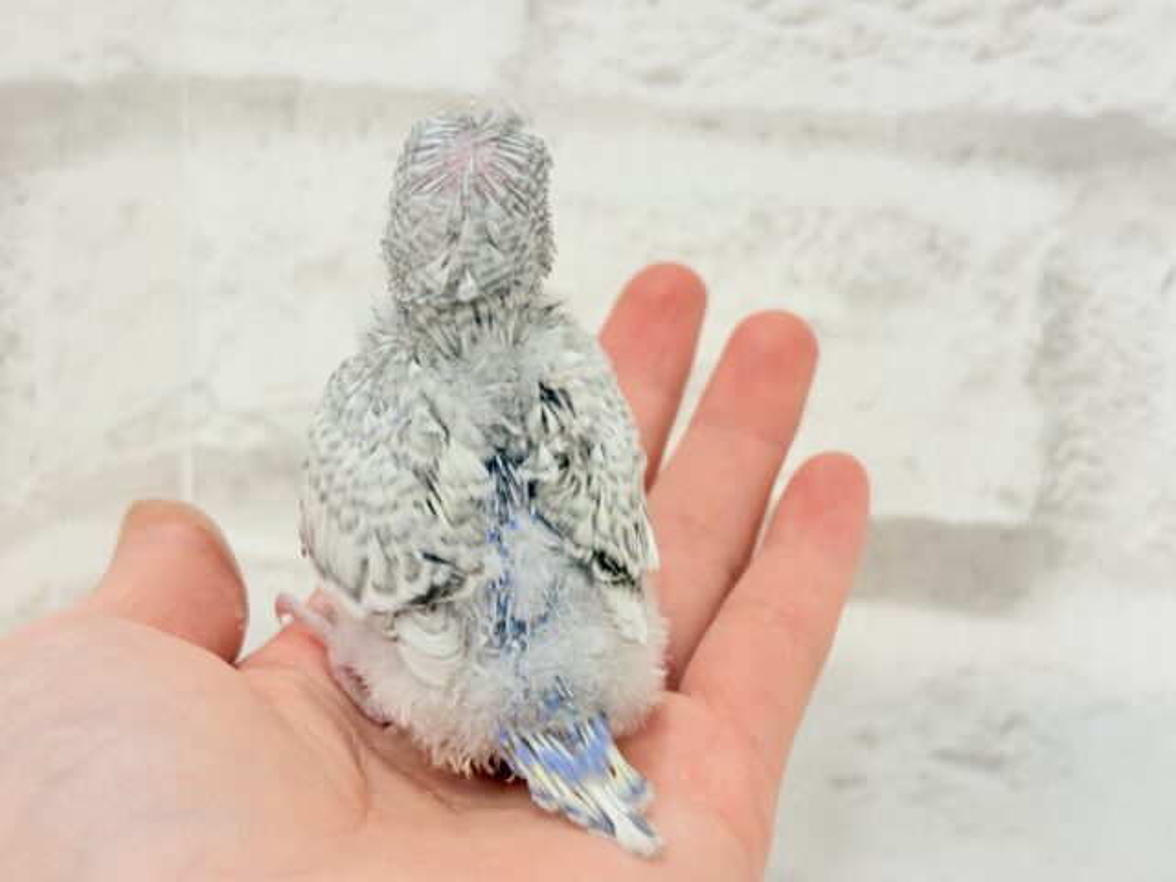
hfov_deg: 36.8
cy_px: 441
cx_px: 588
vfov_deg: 28.0
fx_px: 1767
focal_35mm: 52
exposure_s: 1/50
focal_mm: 5.96
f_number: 1.6
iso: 40
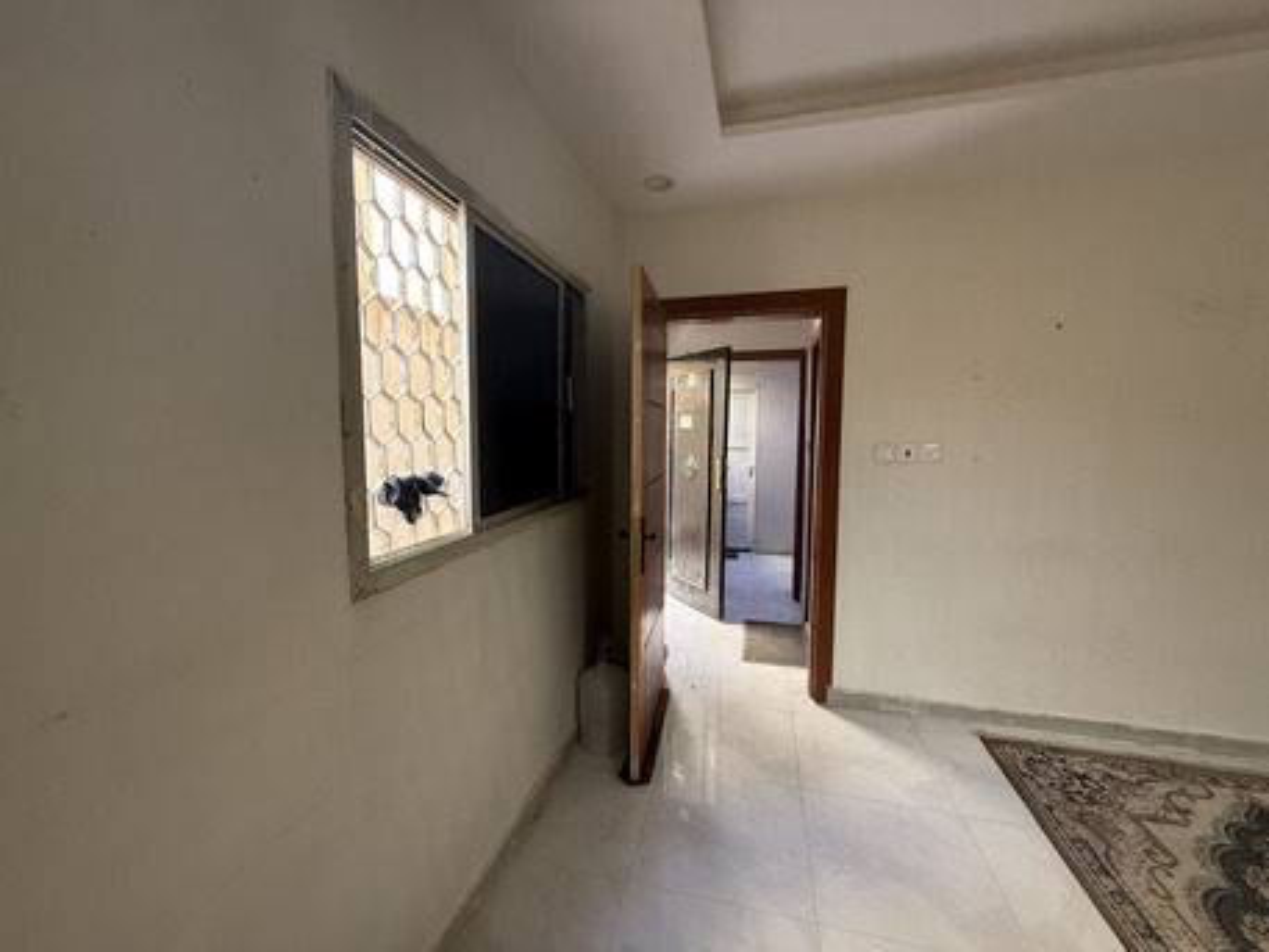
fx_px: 513
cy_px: 476
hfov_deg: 102.0
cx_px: 634
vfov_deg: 85.7
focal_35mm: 14
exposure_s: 1/99
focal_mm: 2.22
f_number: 2.2
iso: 250
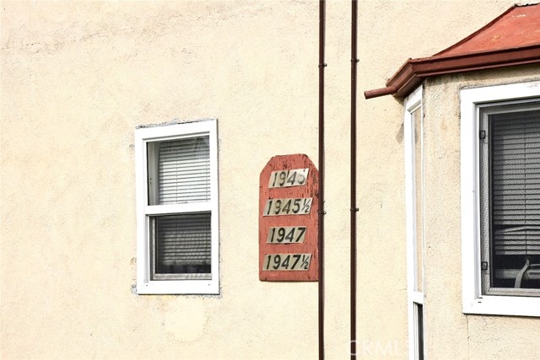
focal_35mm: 93
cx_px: 270
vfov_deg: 14.7
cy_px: 180
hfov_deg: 21.9
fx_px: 1395
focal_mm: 62
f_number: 9
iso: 200
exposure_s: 1/640
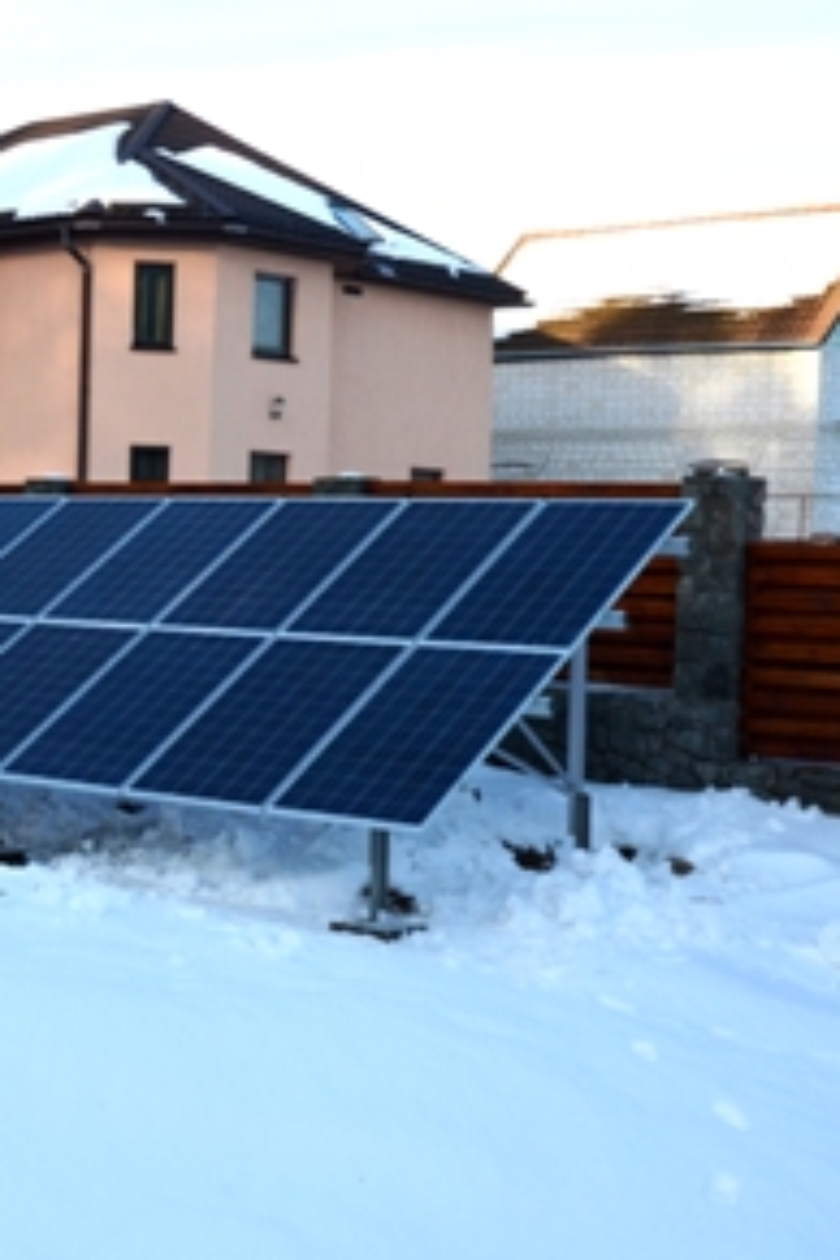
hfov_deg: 21.9
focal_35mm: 60
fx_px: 2100
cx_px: 17
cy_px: 621
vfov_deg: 33.4
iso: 100
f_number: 7.1
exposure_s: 1/200
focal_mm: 26
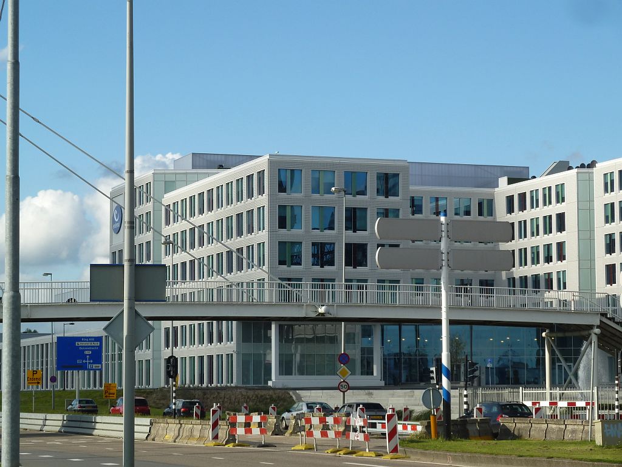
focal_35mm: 104
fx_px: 1869
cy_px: 234
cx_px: 311
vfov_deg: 14.2
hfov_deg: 18.9
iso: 80
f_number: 4.3
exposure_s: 1/400
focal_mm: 17
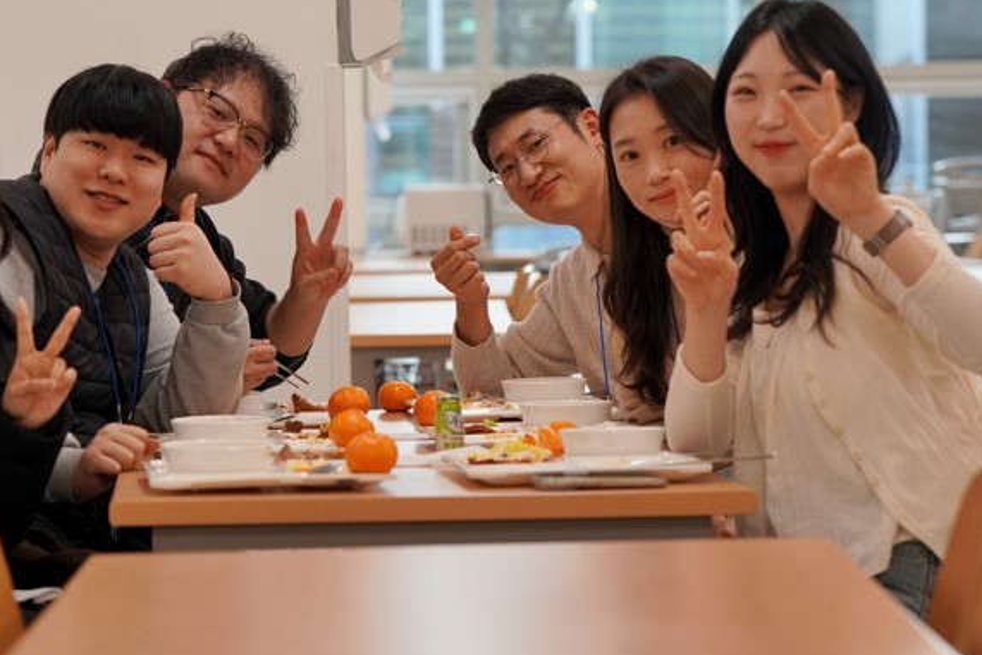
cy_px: 151
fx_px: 3956
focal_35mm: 145
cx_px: 414
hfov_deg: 14.1
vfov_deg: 9.4
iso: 1000
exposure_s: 1/160
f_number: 4
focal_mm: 92
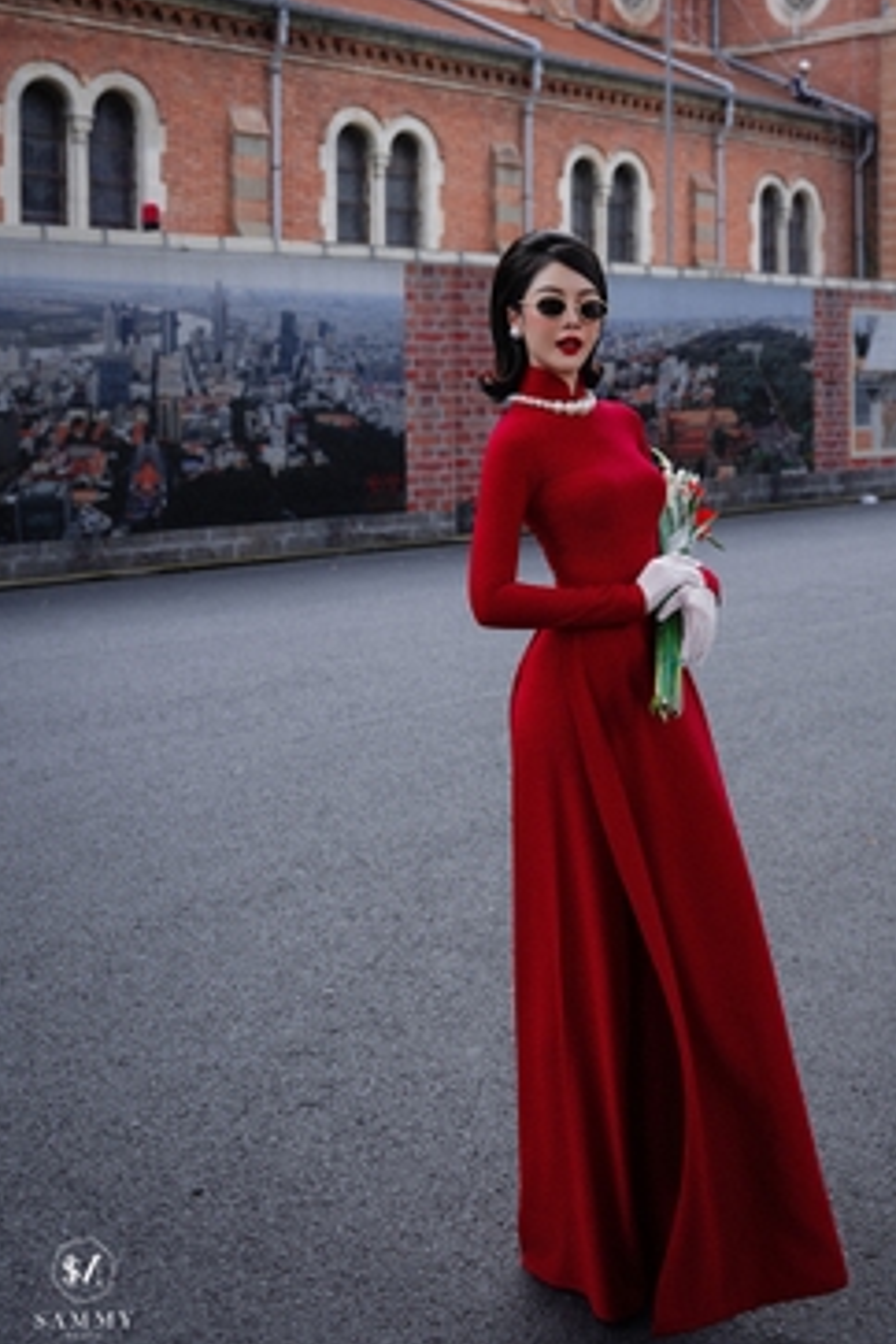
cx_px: 578
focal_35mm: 46
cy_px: 496
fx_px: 1700
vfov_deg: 42.8
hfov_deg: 29.4
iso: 80
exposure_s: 1/160
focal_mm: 34.4
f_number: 3.2
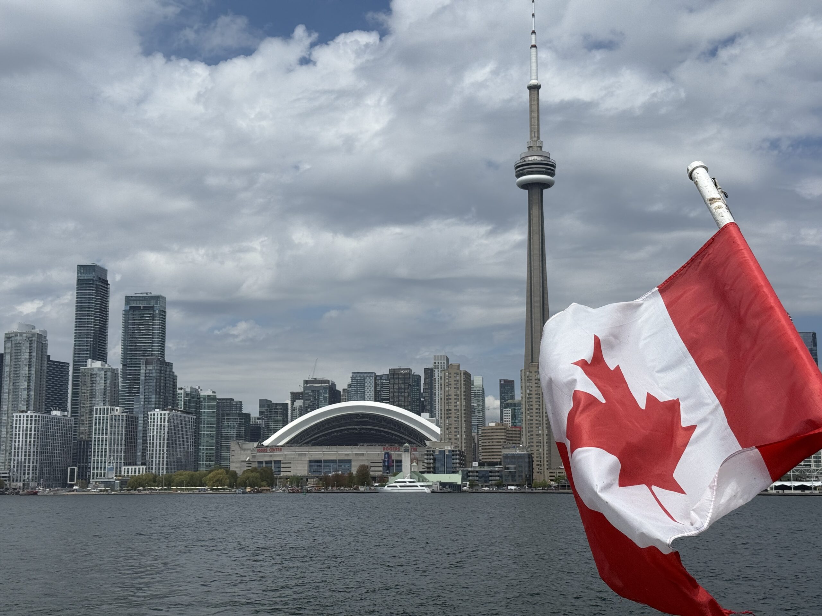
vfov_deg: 30.3
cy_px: 308
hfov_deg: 39.7
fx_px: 1140
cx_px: 411
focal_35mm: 48
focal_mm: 6.76
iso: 64
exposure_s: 1/11364
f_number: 1.78
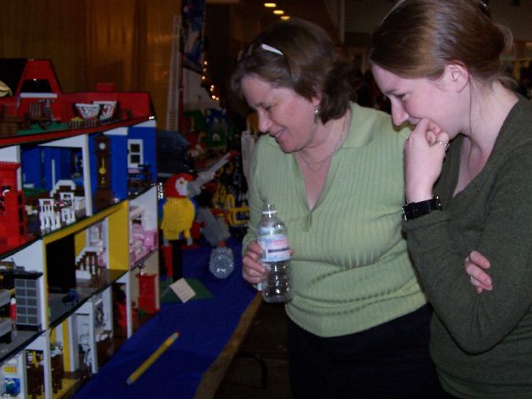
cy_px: 180
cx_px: 328
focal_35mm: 48
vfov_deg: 30.2
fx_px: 738
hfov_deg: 39.4
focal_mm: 6.3
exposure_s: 1/60
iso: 140
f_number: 2.8
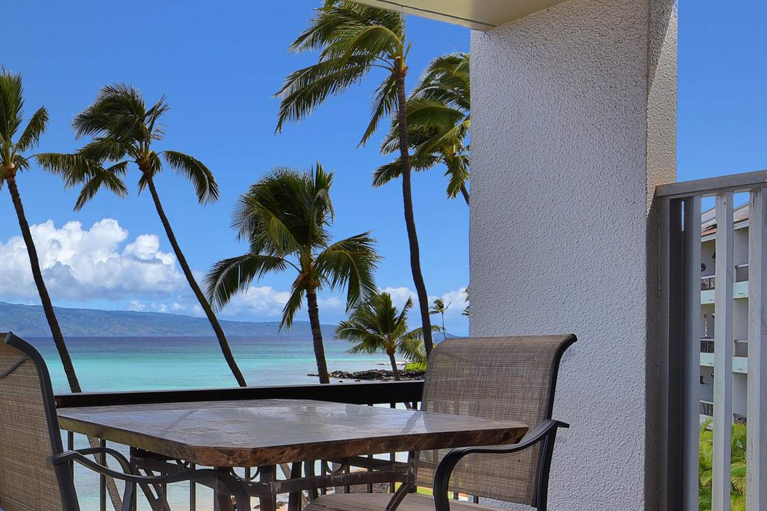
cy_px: 352
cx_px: 57
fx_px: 873
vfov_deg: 32.3
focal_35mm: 41
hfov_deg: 42.8
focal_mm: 16
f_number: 14
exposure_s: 1/200
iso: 160
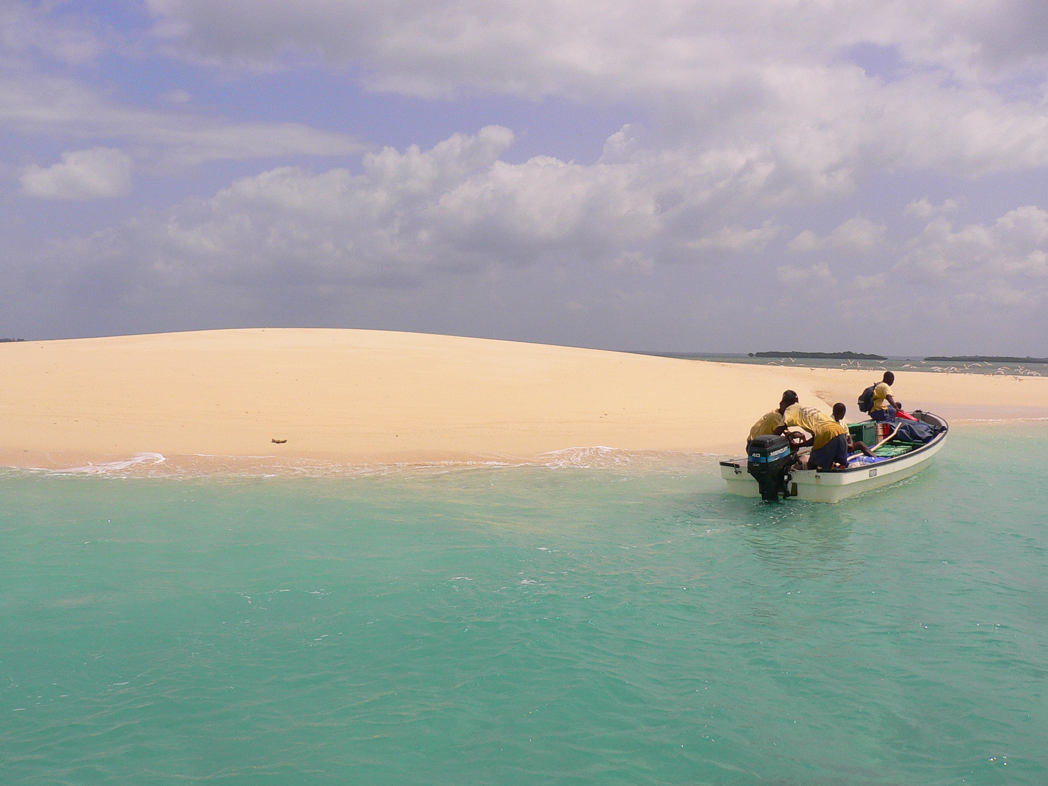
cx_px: 511
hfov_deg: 51.3
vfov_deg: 39.7
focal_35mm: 36
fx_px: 1090
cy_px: 397
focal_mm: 5.8
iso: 100
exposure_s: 1/1000
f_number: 5.6
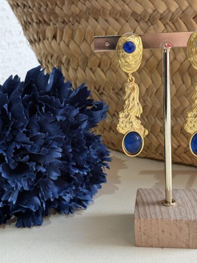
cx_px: 87
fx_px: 524
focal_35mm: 69
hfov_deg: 21.3
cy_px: 126
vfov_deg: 28.2
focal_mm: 5.96
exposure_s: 1/50
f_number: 1.6
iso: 64
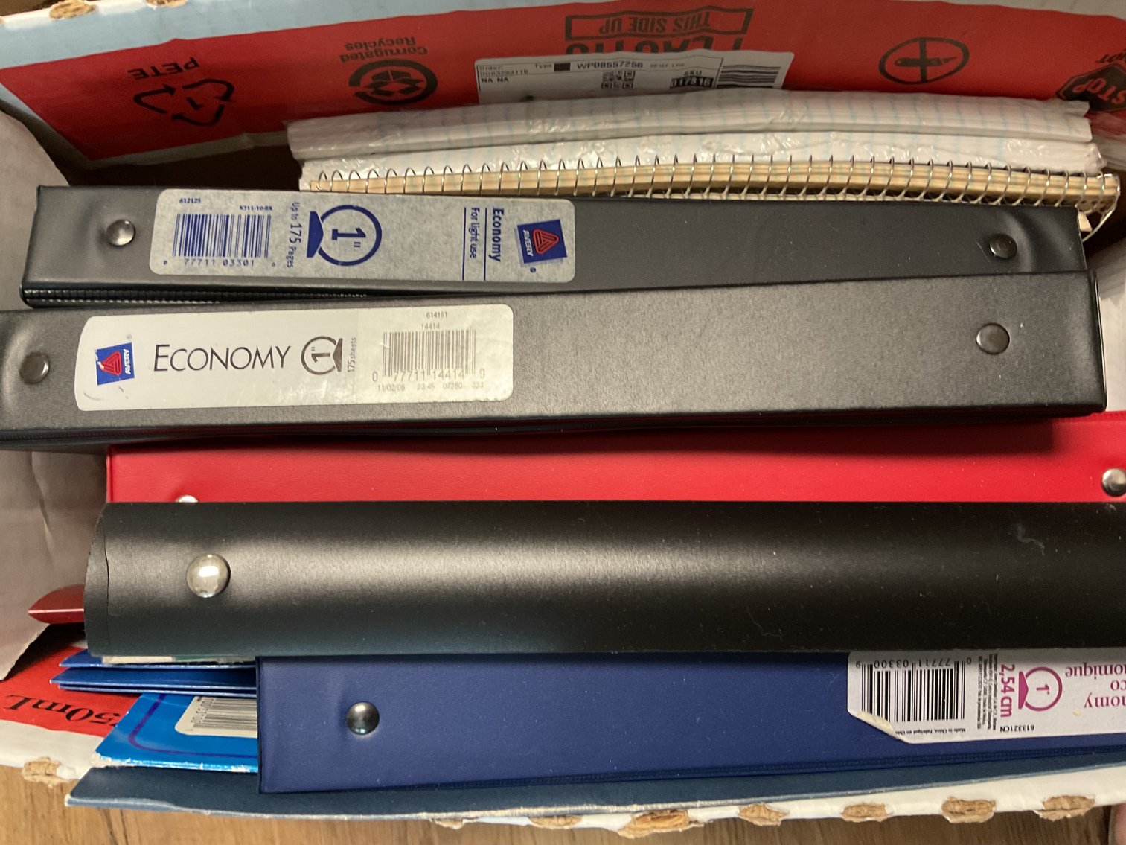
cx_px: 563
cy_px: 422
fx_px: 943
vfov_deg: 48.2
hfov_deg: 61.7
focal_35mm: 29
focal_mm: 3
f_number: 1.8
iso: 200
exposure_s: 1/40
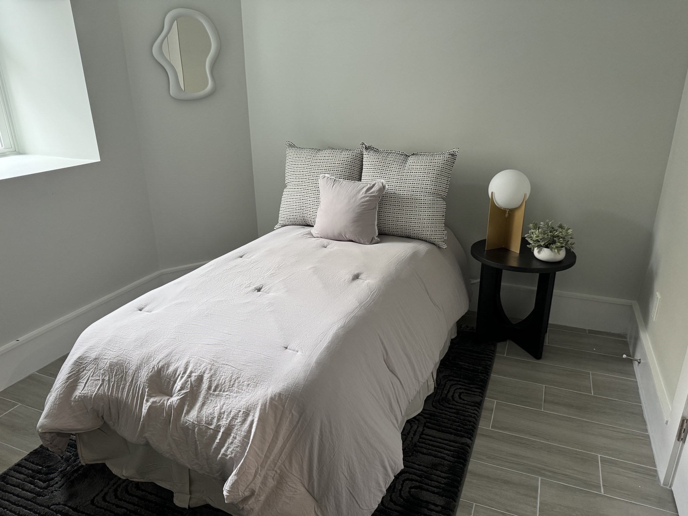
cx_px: 344
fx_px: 477
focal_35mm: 24
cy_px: 258
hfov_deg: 71.6
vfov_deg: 56.8
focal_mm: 6.76
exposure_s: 1/60
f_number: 1.78
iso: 200
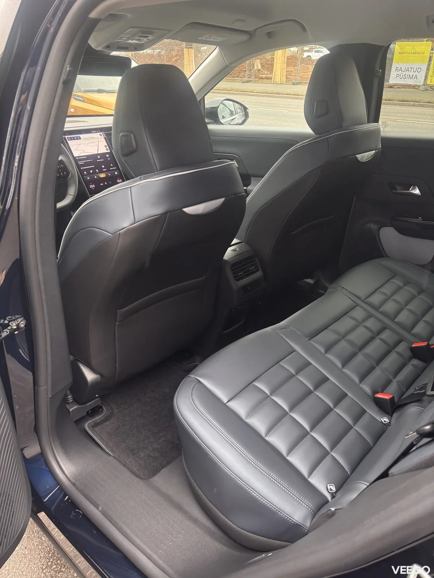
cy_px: 289
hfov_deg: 53.1
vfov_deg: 67.3
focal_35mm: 26
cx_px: 217
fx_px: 435
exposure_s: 1/121
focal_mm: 5.96
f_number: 1.6
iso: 100
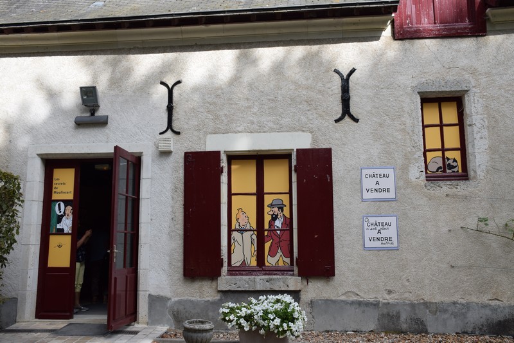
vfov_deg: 40.0
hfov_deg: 57.2
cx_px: 257
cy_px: 172
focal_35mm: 33
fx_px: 471
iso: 200
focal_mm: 22
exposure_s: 1/250
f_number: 8
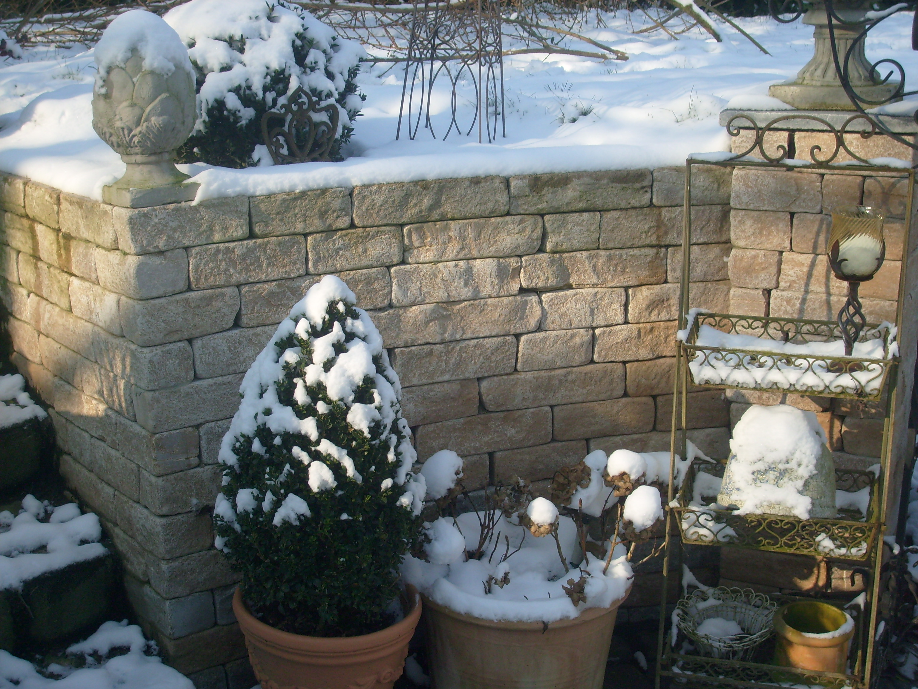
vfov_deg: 28.0
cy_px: 344
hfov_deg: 36.8
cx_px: 459
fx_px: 1379
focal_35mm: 52
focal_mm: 8.7
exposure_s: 1/90
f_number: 8.4
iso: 80
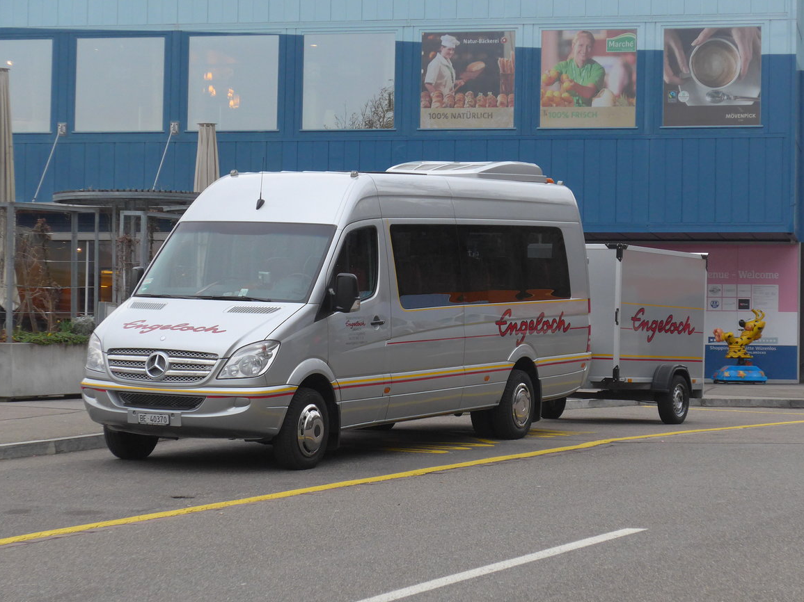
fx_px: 2485
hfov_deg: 18.4
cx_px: 400
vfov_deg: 13.8
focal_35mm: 107
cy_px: 309
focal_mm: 20.4
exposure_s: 1/80
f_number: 4.8
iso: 400
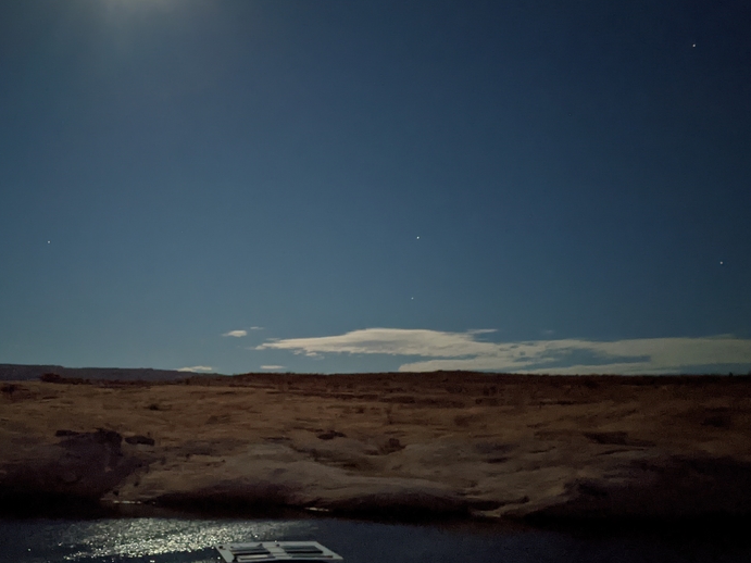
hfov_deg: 46.4
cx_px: 277
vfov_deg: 35.9
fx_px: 868
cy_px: 301
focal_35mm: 40
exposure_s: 1/3
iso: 3834
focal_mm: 4.44
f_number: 1.8
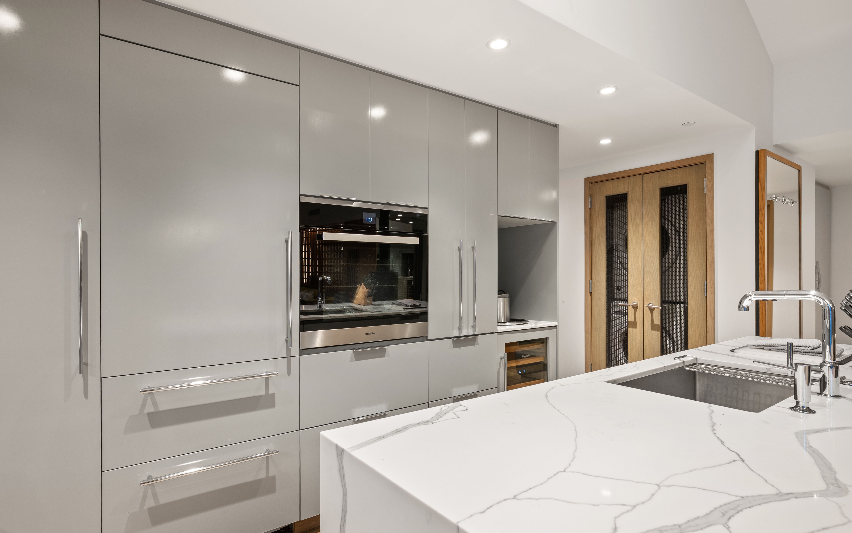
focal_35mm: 20
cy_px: 286
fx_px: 453
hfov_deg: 86.4
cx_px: 419
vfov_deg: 60.8
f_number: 7.1
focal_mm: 18.5
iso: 400
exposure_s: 1
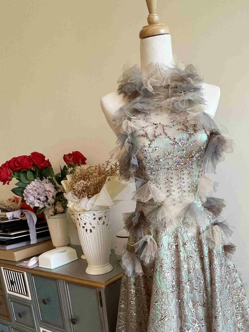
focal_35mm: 24
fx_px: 230
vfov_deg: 67.4
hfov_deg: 56.1
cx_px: 157
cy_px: 246
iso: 80
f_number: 1.8
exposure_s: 1/120
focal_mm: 1.57
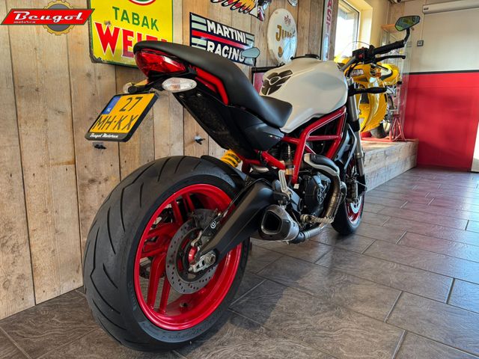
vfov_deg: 56.8
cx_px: 240
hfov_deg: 71.6
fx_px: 332
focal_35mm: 24
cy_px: 180
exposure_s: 1/100
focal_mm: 6.76
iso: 200
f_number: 1.78
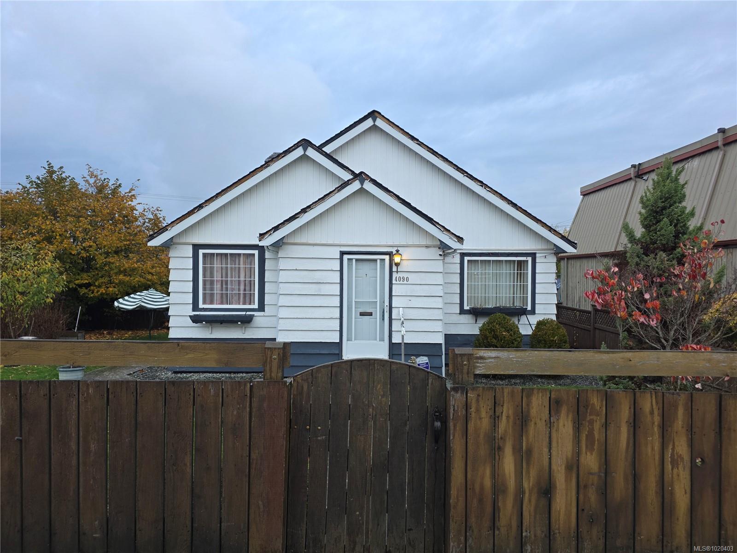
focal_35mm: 23
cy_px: 276
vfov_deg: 58.9
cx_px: 368
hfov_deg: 73.9
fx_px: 490
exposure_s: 1/180
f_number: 1.7
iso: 64
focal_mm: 6.3
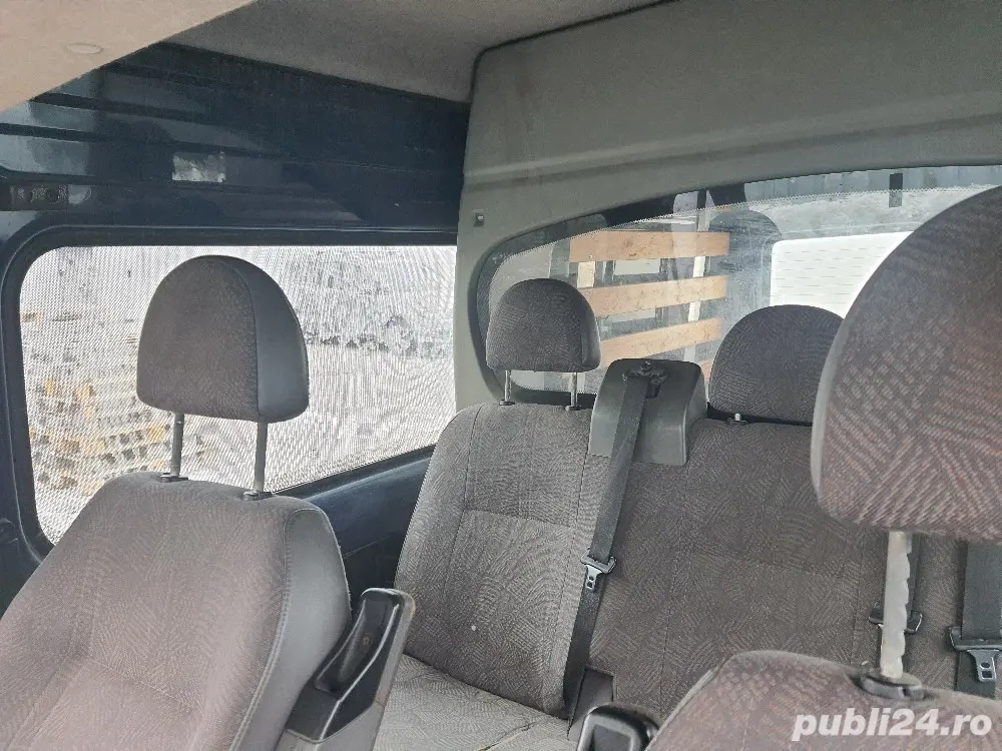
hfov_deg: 67.3
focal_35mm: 26
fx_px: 753
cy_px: 376
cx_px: 501
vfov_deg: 53.1
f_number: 1.7
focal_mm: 4.32
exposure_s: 1/100
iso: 100
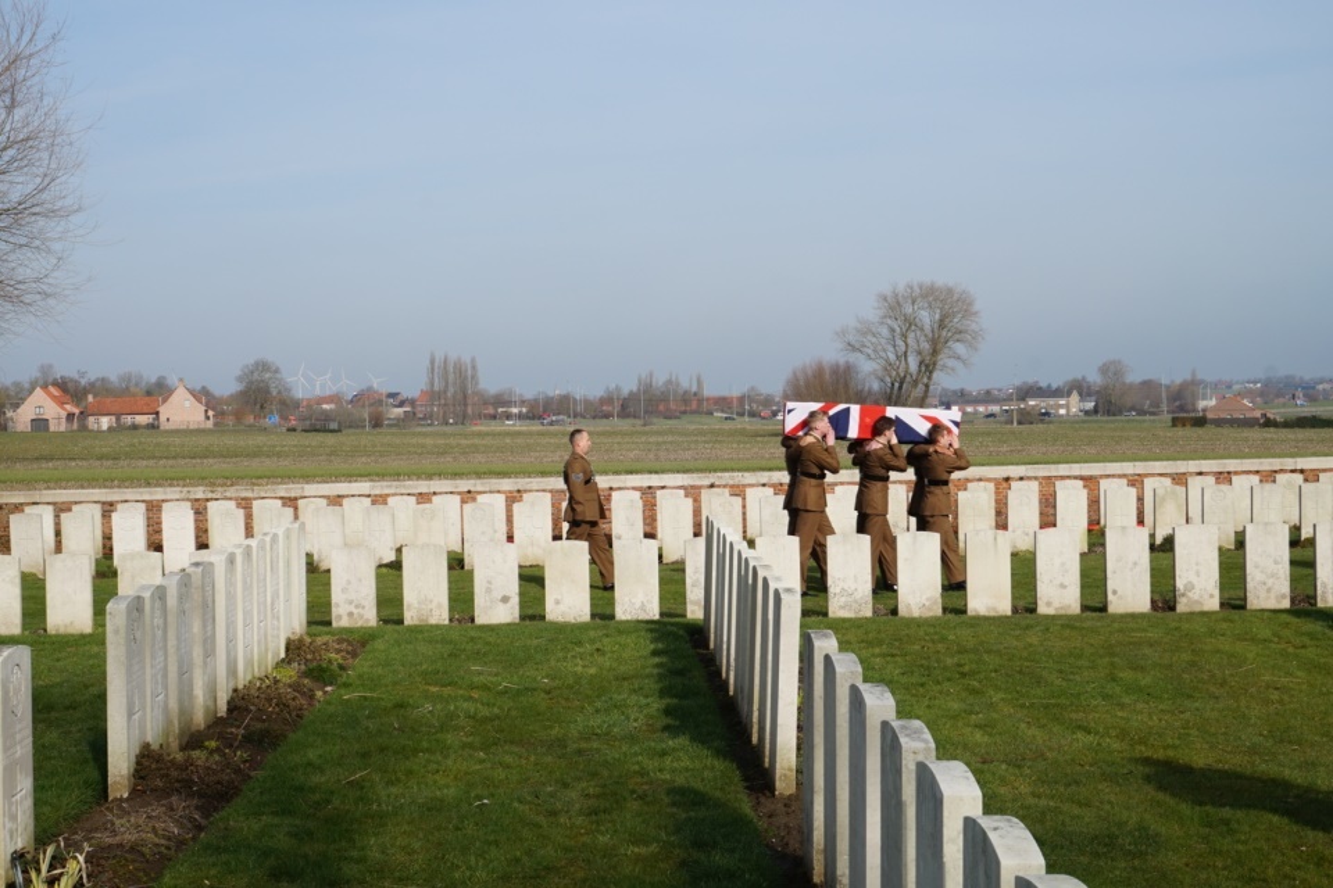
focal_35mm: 57
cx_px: 666
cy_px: 444
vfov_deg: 23.8
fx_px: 2110
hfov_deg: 35.1
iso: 100
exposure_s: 1/100
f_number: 14
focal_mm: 38
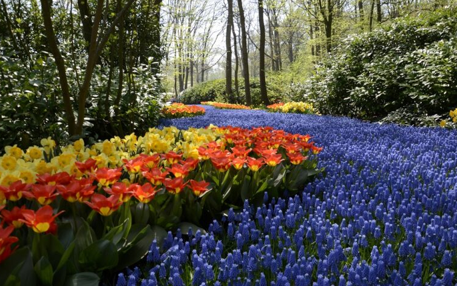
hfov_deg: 66.5
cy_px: 142
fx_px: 349
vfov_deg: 44.6
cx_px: 225
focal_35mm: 28
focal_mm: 18
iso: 400
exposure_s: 1/500
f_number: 7.1
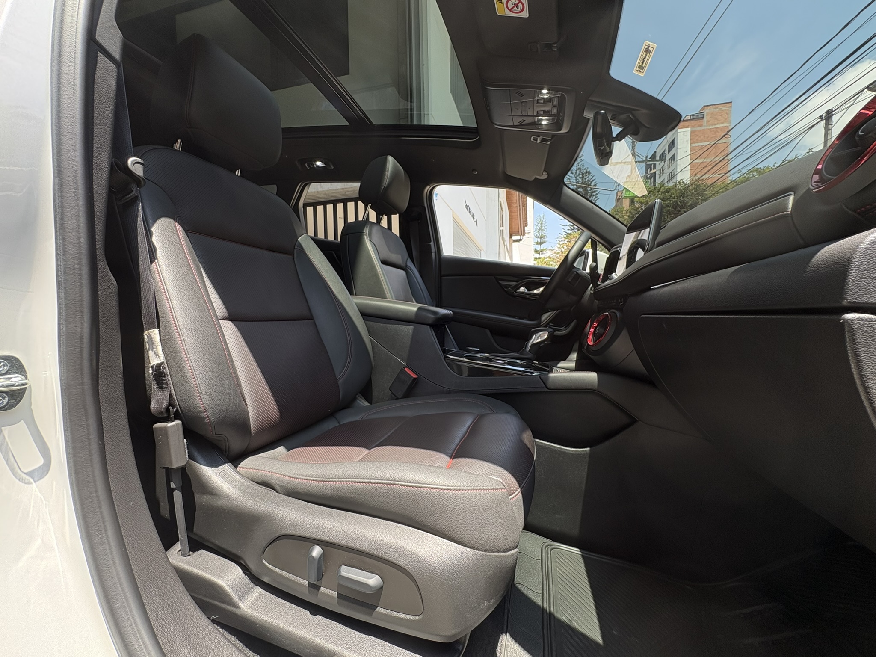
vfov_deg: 85.7
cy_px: 328
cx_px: 438
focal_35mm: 14
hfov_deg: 102.1
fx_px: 354
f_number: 2.2
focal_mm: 2.22
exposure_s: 1/194
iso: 64
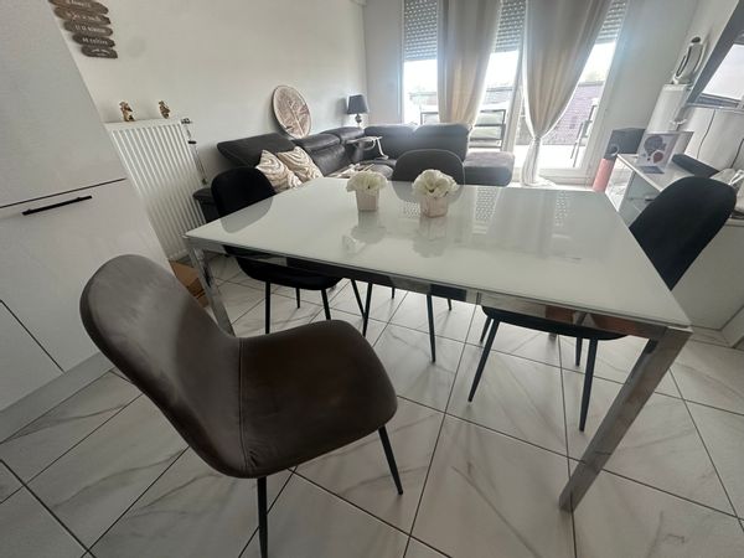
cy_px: 279
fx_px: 301
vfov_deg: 85.7
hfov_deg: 102.1
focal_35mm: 14
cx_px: 372
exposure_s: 1/60
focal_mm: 2.22
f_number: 2.2
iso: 640
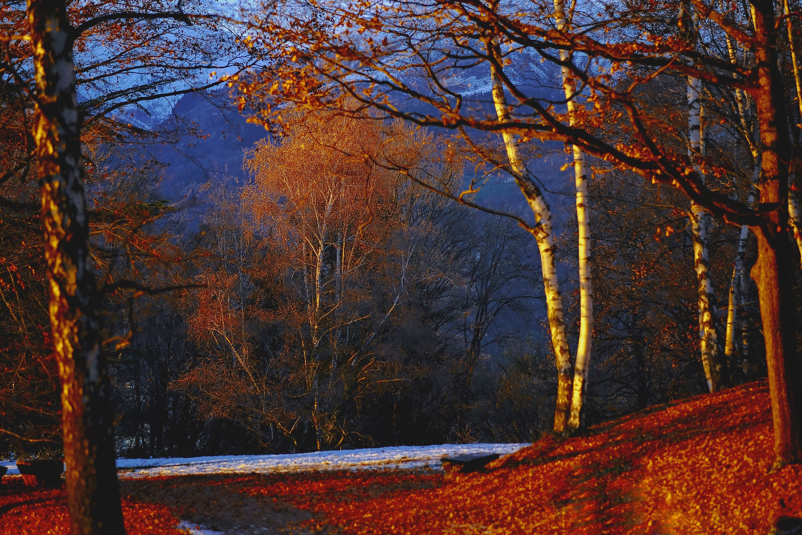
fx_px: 1871
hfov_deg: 24.2
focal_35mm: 84
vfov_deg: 16.3
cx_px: 401
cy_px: 268
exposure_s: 1/1000
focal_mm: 56
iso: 125
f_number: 1.4
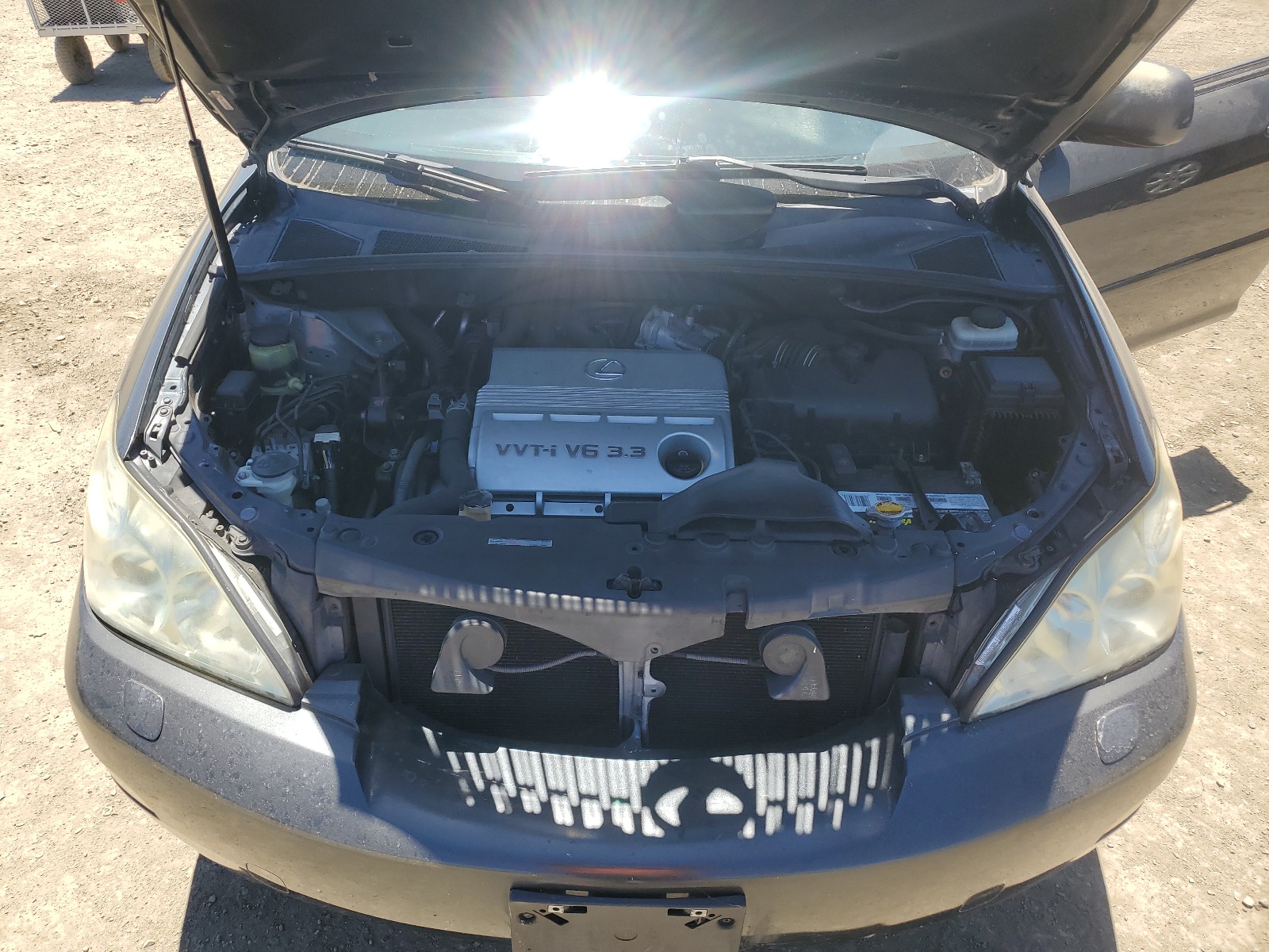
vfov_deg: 53.1
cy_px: 476
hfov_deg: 67.3
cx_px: 634
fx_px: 953
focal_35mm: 26
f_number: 1.5
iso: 50
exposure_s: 1/1250
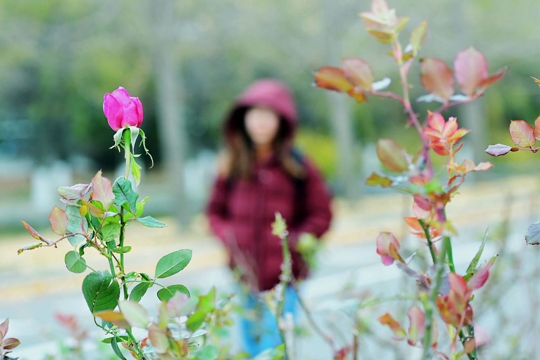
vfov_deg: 13.0
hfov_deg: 19.5
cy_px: 180
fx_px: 1575
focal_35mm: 105
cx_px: 270
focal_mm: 70
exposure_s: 1/250
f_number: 3.5
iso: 1000
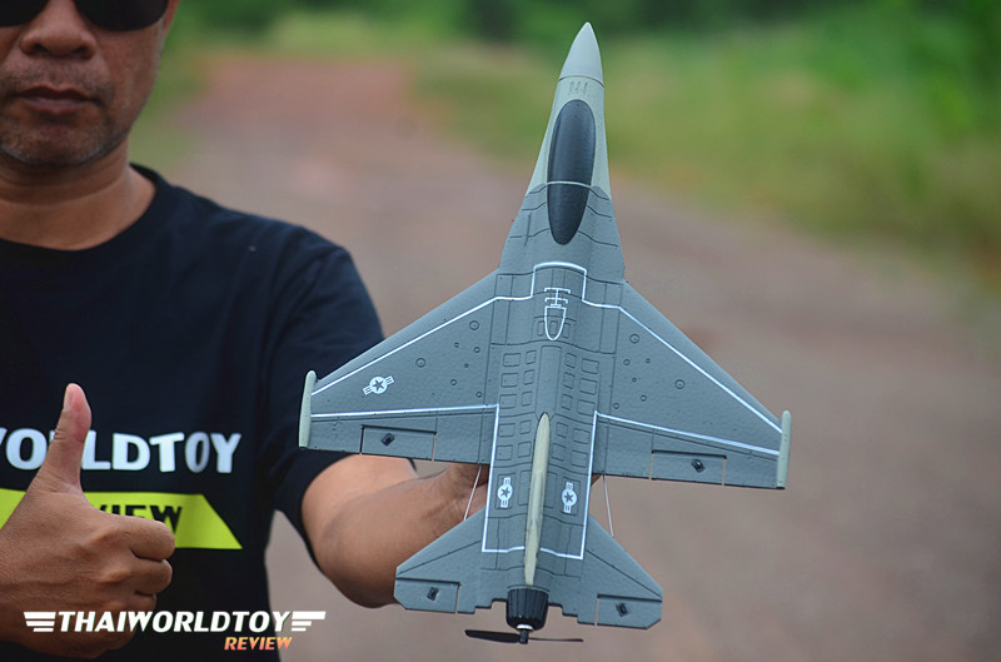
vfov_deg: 8.3
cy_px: 331
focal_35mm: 165
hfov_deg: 12.5
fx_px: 4576
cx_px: 500
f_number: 5.6
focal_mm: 110
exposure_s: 1/400
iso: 200
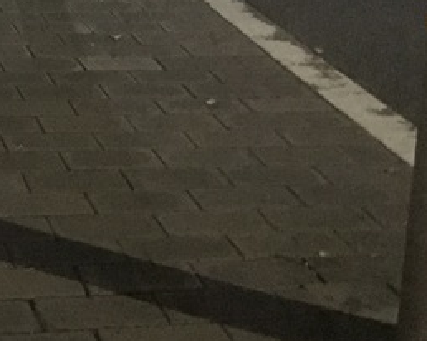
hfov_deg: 17.0
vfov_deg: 14.1
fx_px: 1339
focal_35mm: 106
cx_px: -136
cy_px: -76
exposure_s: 1/4
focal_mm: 3.99
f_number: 1.8
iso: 400
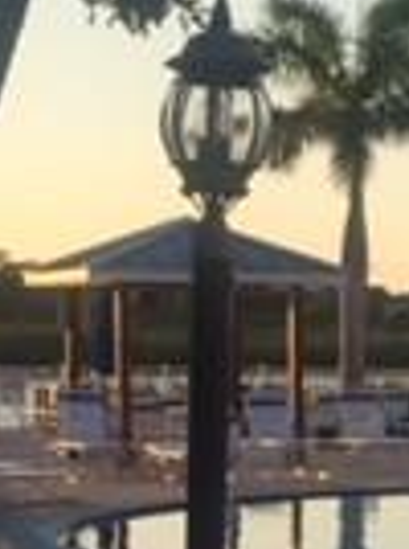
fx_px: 2197
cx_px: 646
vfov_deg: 14.1
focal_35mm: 139
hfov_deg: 10.2
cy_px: 455
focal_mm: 4.15
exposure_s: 1/1130
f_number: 2.2
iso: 32
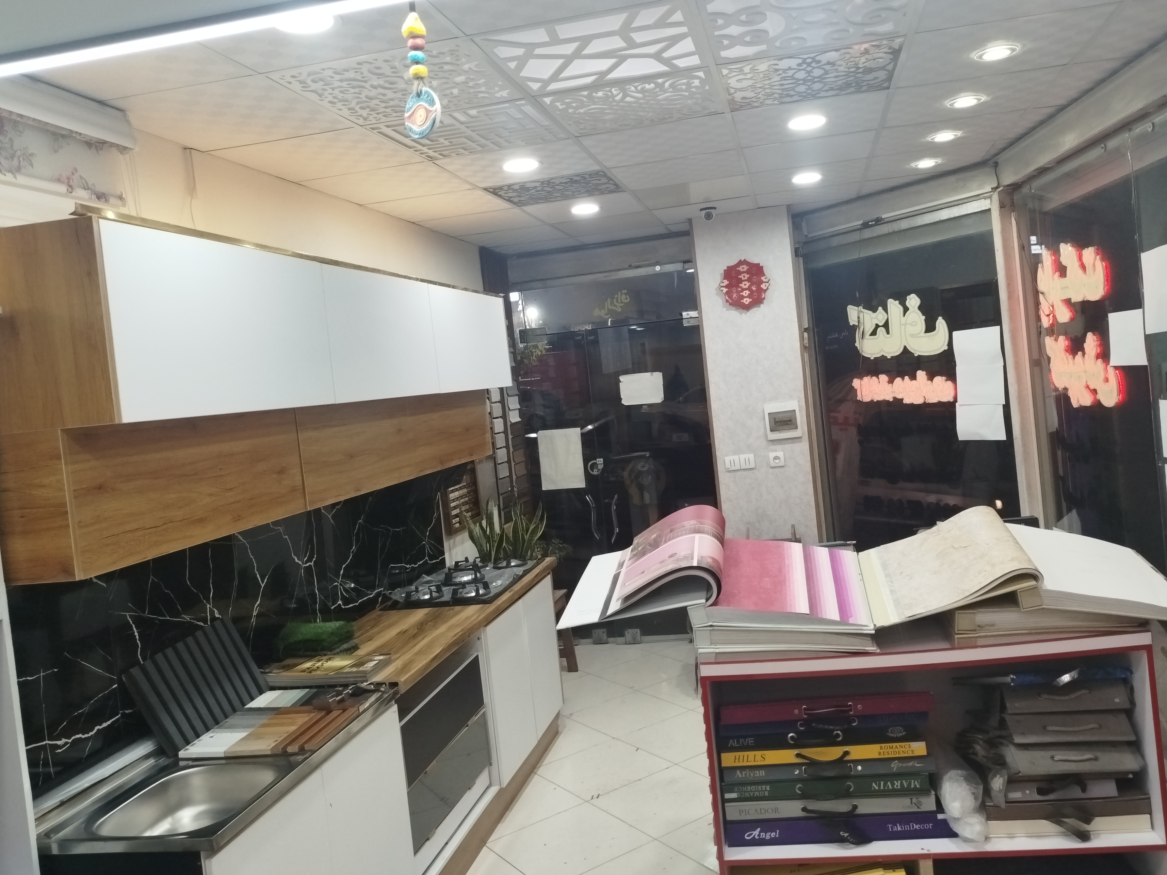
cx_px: 633
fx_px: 944
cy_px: 406
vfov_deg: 49.7
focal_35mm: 28
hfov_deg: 63.3
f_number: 1.7
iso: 160
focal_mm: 5.31
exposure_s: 1/50
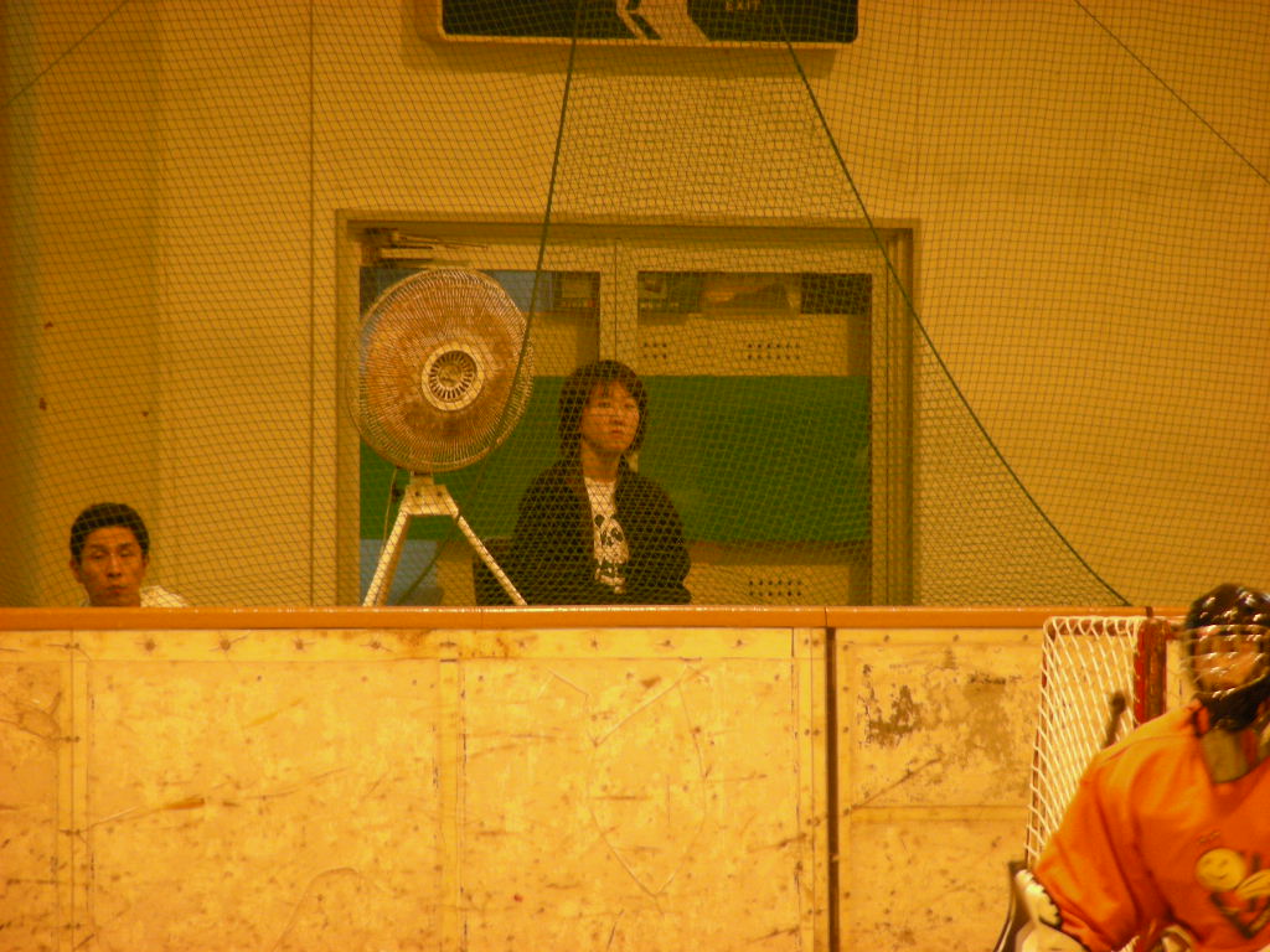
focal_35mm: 380
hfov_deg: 5.2
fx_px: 13942
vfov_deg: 3.9
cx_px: 635
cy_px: 476
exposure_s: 1/15
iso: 216
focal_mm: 63.3
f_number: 3.5
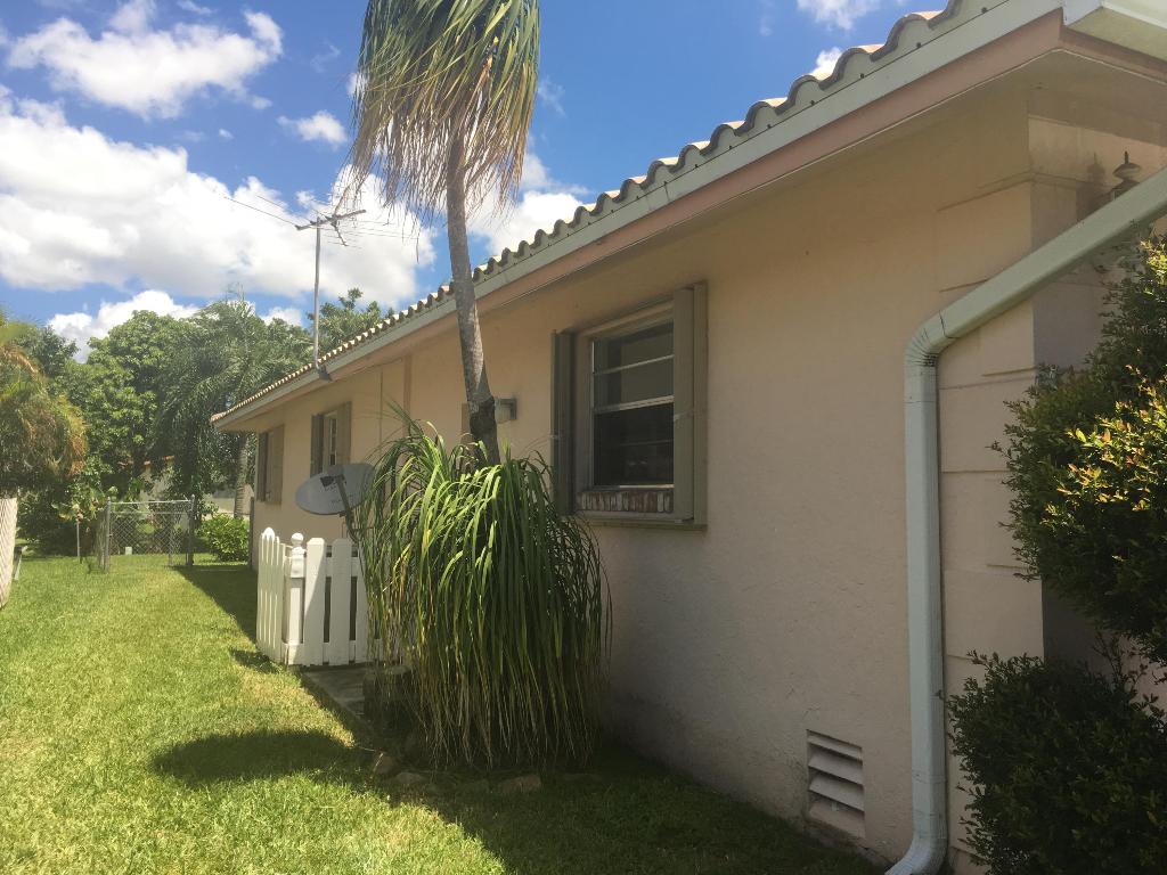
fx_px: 978
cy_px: 438
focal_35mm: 29
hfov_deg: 61.7
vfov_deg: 48.2
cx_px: 584
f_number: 2.2
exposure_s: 1/1479
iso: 40
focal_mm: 4.15
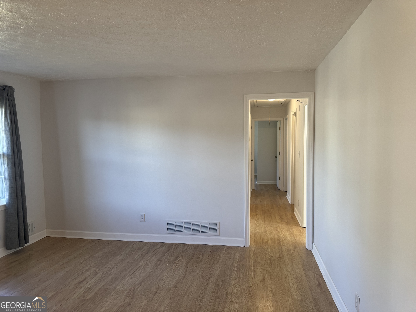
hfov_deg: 71.6
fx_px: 288
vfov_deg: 56.8
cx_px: 208
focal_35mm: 24
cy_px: 156
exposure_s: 1/120
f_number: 1.78
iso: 125
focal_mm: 6.76
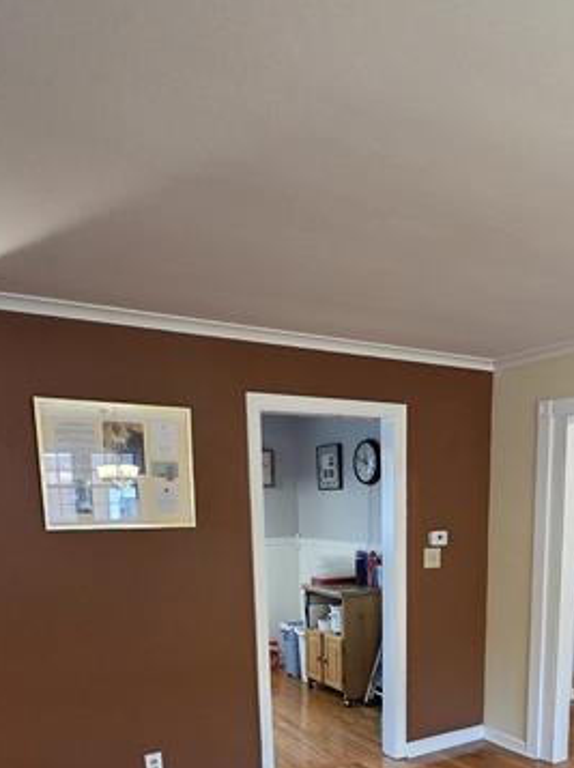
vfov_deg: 57.7
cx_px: 368
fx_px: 620
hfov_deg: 49.1
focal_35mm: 28
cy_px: 637
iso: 800
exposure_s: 1/60
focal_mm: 2.2
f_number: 2.2
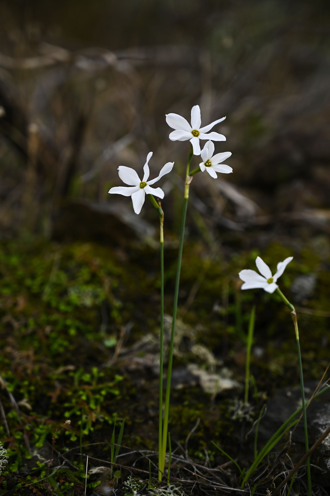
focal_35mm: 70
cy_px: 248
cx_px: 165
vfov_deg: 28.9
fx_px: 964
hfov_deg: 19.4
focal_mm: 70
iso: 100
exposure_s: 1/200
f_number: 4
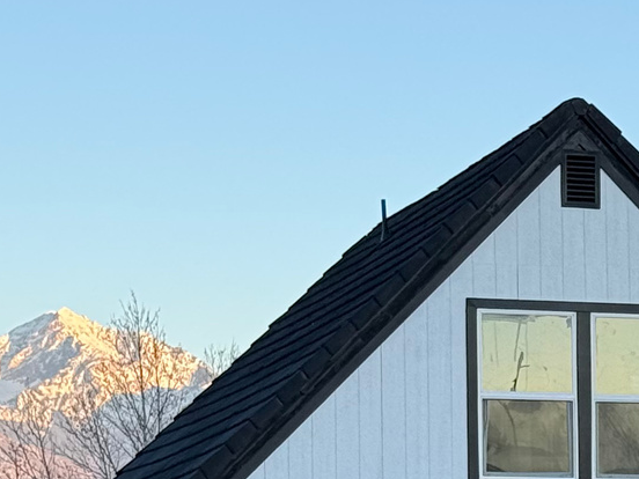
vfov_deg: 8.2
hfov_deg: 10.8
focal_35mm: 178
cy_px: 715
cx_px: 904
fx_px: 3286
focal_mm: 6.76
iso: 64
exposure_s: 1/786
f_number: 1.78
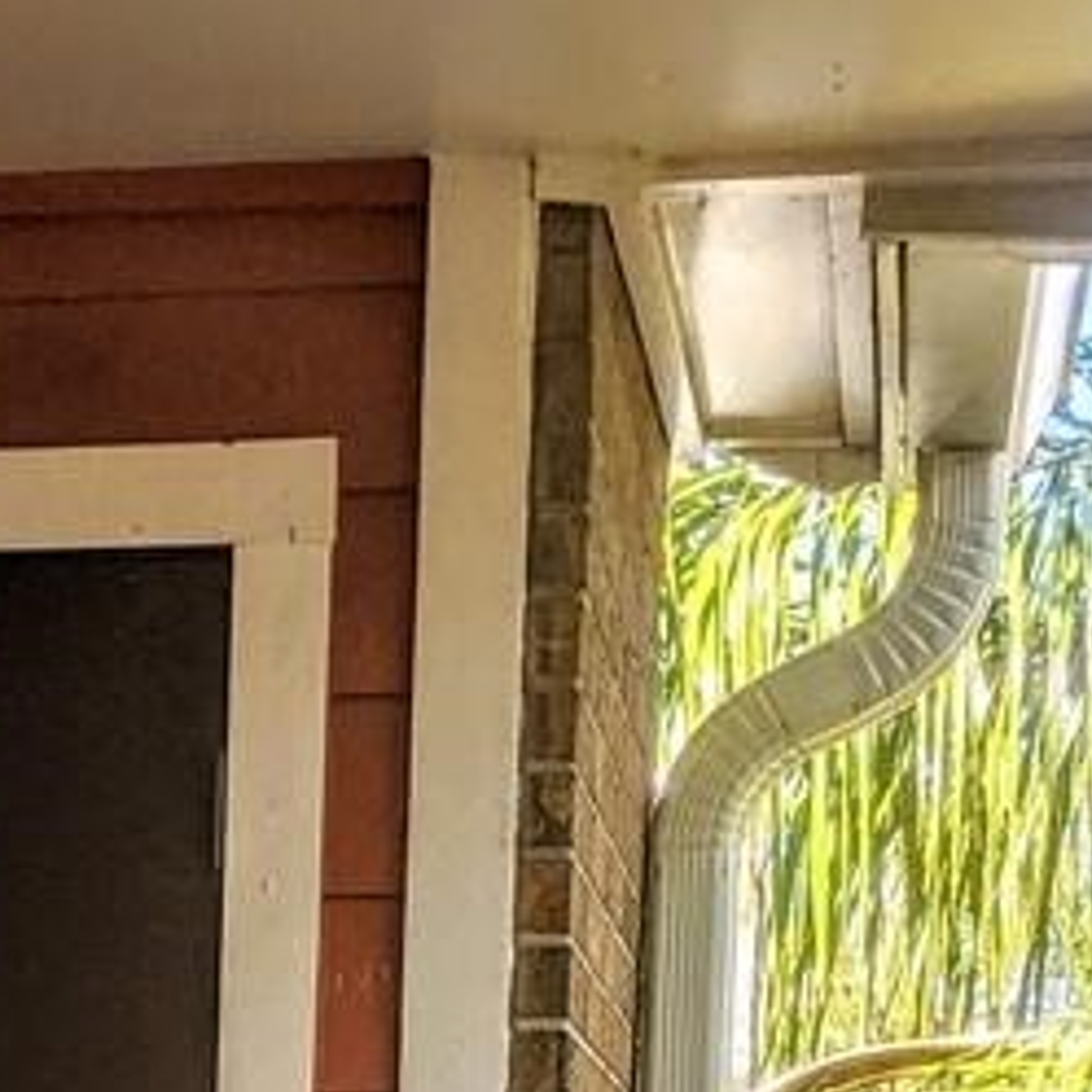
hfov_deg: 17.5
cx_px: 149
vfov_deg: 16.6
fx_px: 3498
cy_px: 1465
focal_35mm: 98
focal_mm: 4.44
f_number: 1.8
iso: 54
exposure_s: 1/1232
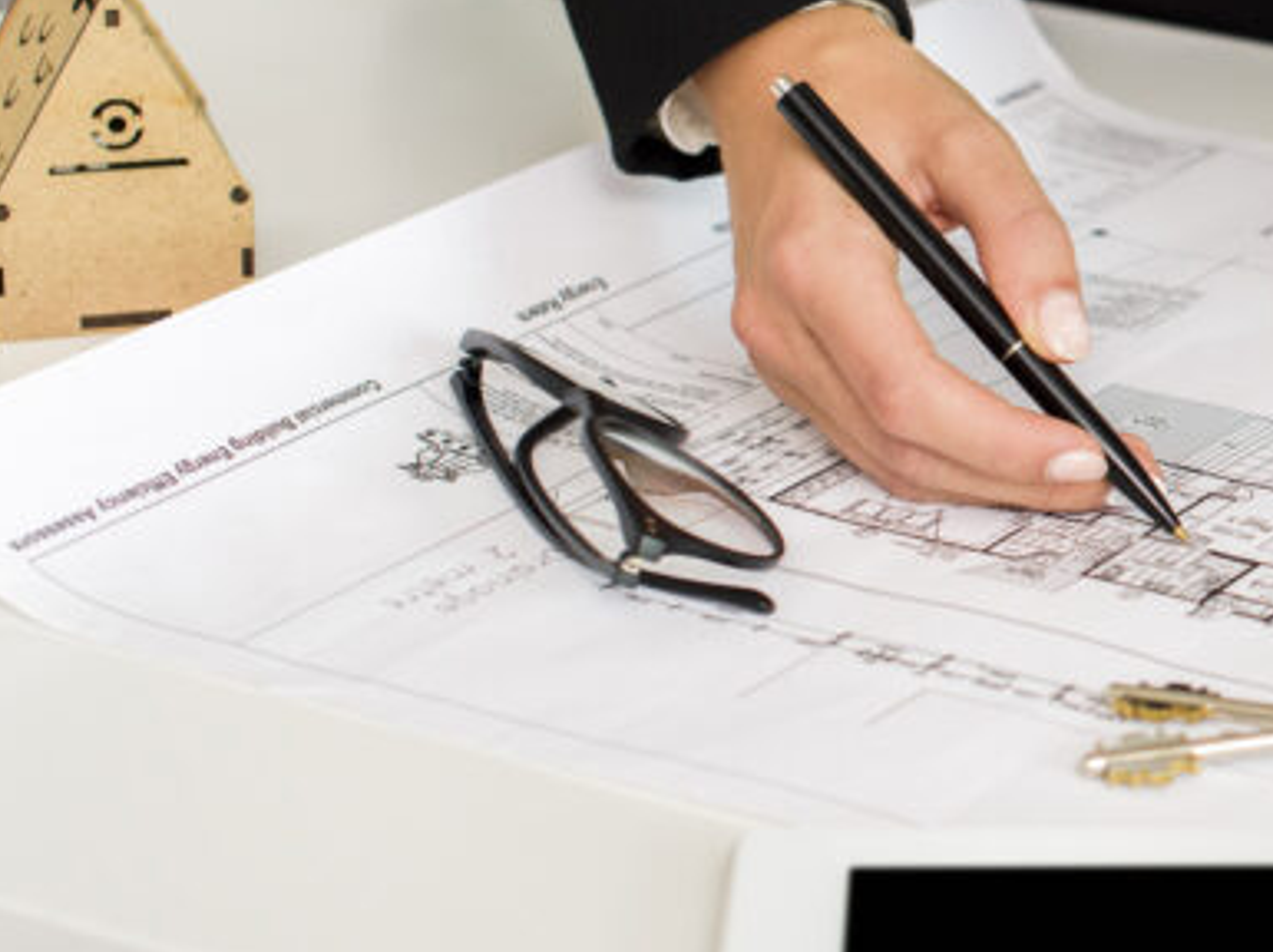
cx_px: 1630
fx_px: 4703
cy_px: 319
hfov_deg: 14.8
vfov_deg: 11.5
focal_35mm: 128
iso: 320
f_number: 4
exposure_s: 1/160
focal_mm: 50
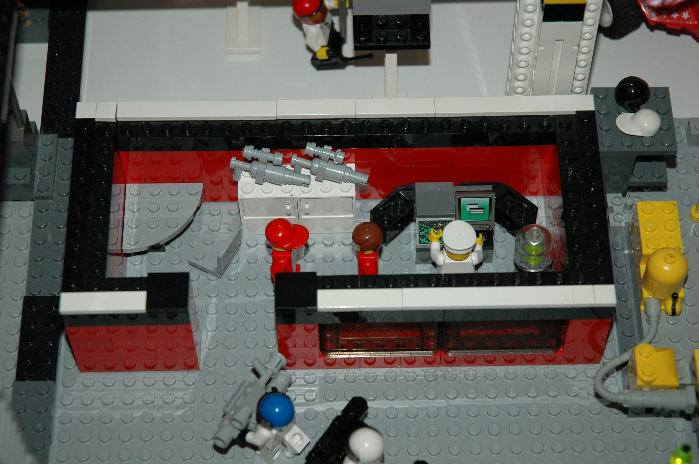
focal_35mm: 93
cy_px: 232
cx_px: 350
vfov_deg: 14.7
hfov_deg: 21.9
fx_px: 1804
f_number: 4.5
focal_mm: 62
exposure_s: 1/60
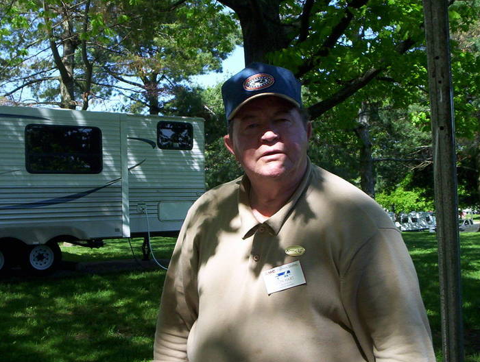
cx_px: 244
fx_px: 611
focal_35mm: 44
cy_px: 189
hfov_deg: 42.9
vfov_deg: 33.0
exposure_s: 1/266
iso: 100
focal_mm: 4.99
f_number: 4.5
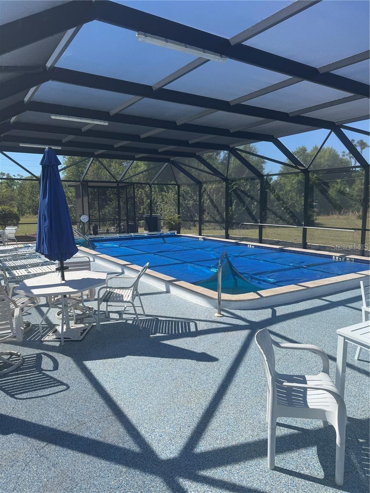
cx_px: 185
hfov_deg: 56.8
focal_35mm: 24
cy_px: 246
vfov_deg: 71.6
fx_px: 342
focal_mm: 6.76
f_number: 1.78
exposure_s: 1/2833
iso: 80
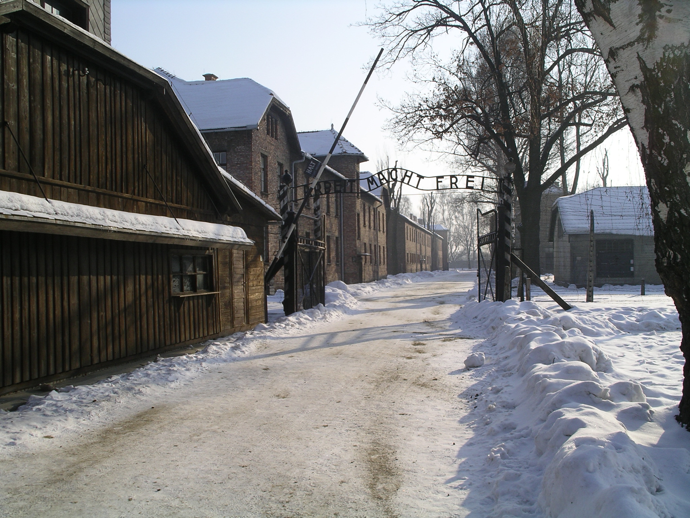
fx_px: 738
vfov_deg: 38.7
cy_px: 259
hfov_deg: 50.1
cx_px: 345
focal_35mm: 37
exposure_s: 1/378
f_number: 6
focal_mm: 7.8
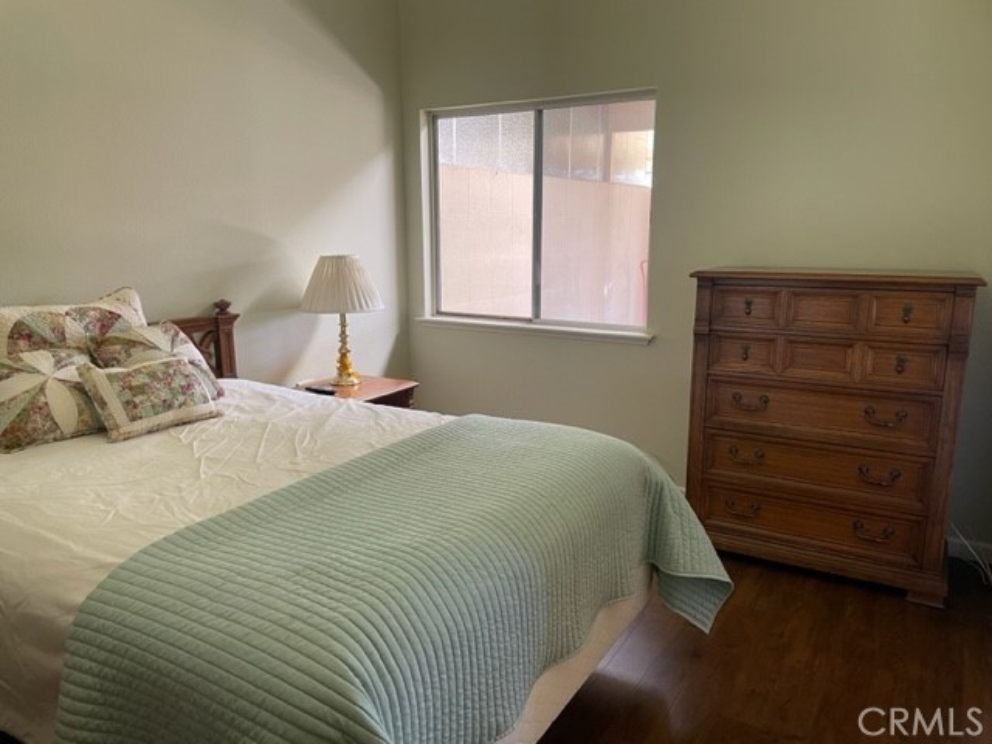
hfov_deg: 67.3
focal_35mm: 26
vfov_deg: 53.1
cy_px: 372
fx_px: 745
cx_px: 496
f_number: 1.6
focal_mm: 4.2
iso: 125
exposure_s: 1/60
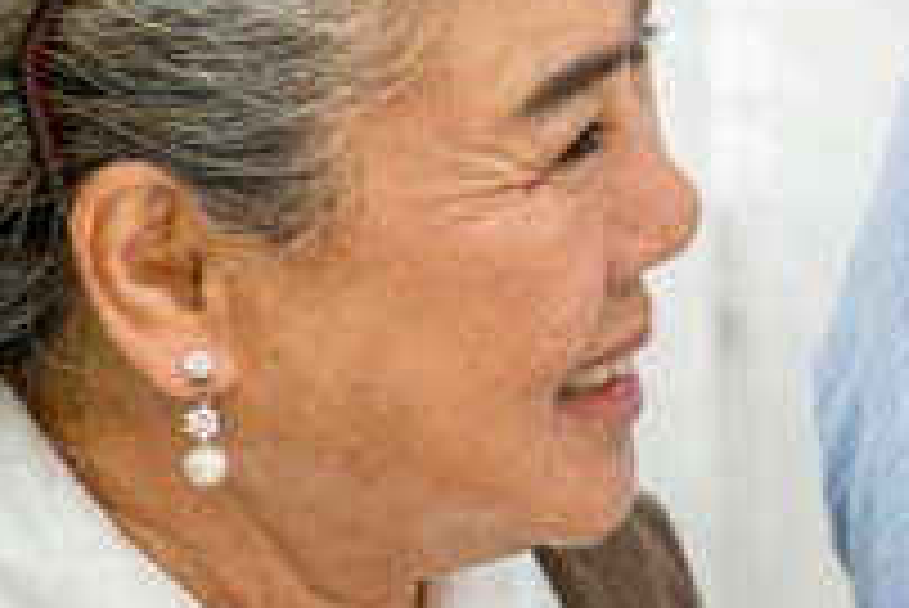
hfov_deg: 4.0
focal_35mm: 504
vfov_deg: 2.7
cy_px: 81
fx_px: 12735
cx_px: 1971
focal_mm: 85
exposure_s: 1/250
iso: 400
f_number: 2.5
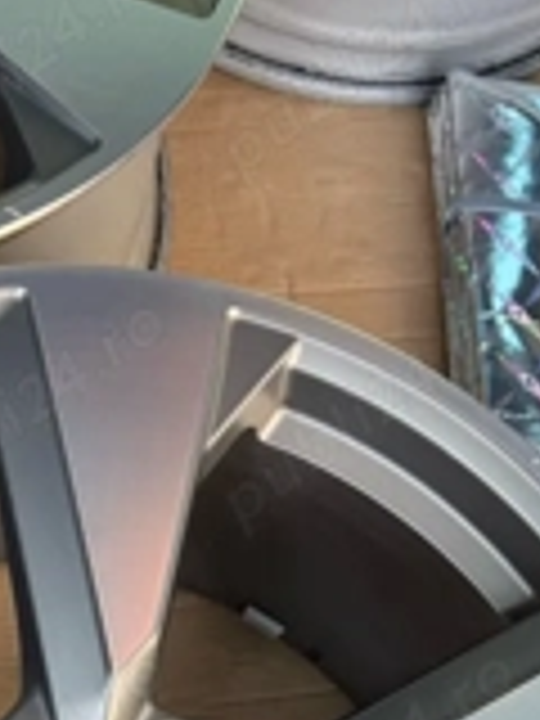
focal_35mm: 60
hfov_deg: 24.0
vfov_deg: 28.7
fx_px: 1248
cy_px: 819
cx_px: 108
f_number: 1.78
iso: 100
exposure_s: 1/313
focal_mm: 6.76
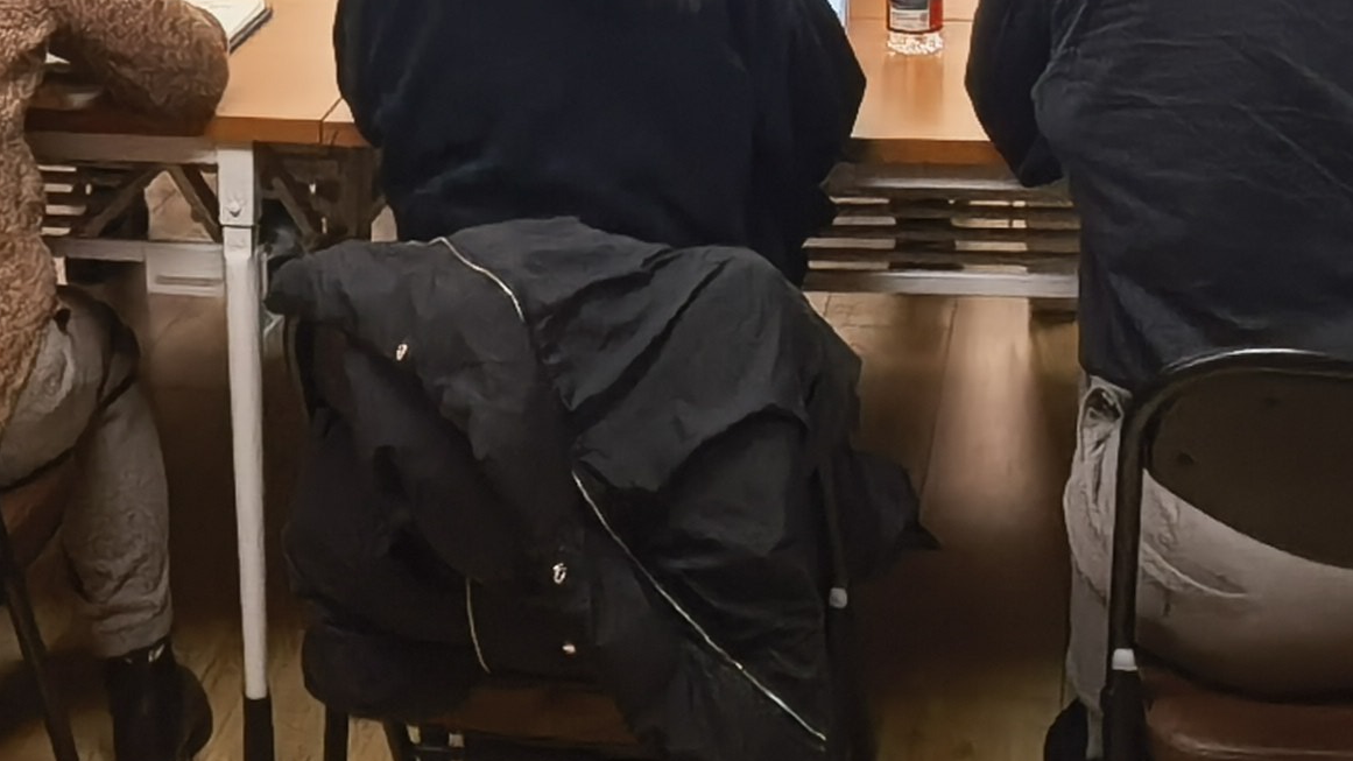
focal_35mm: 73
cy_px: -830
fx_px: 2619
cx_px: 782
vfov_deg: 13.7
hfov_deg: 28.9
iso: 64
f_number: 2.2
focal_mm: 1.95
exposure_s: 1/100
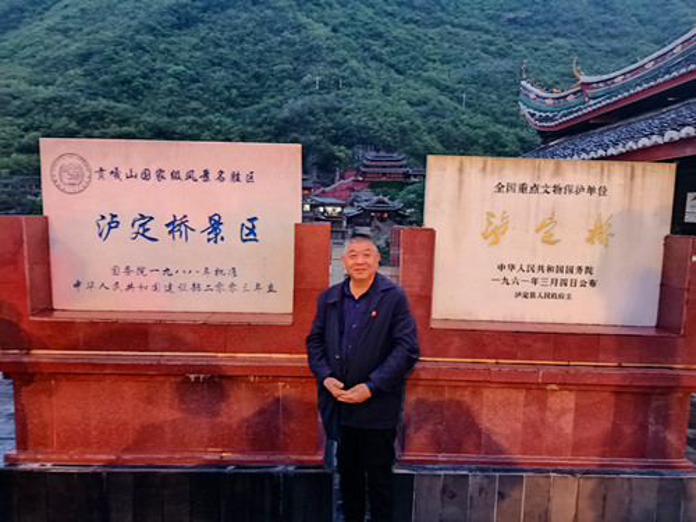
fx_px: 483
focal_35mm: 24
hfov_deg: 71.6
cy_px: 261
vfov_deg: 56.8
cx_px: 348
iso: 3446
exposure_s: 1/20
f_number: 1.75
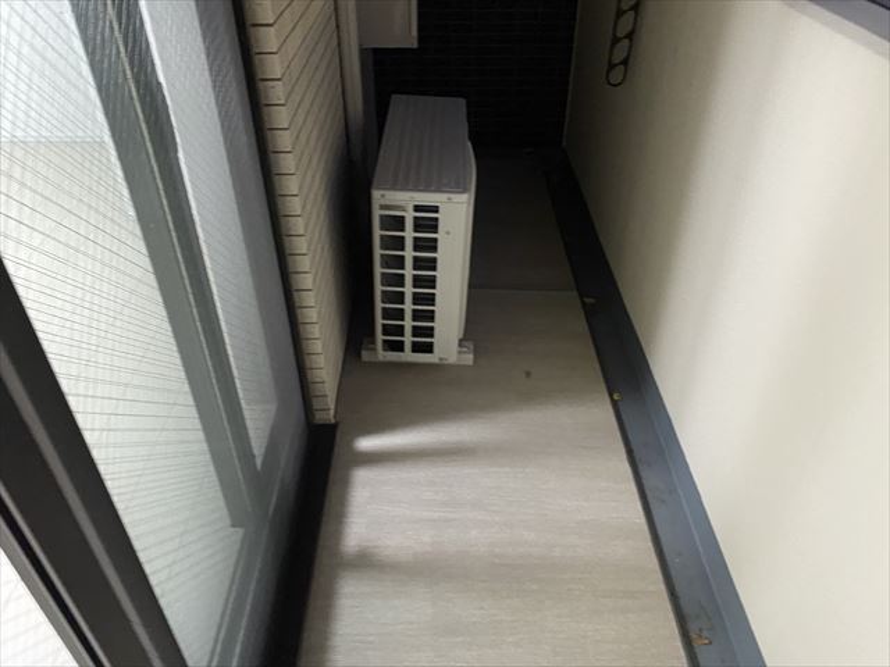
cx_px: 445
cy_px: 334
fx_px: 668
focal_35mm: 26
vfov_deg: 53.1
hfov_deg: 67.3
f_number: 1.8
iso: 500
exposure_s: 1/25
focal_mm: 4.25
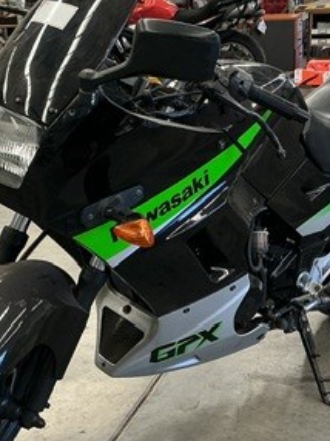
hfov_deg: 22.6
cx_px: 168
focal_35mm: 65
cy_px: 264
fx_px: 827
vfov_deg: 29.8
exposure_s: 1/120
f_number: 1.8
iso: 64
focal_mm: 3
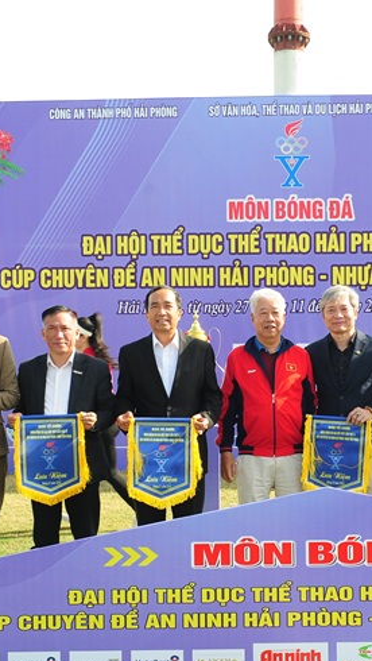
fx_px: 1279
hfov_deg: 16.5
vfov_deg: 28.9
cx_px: 261
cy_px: 371
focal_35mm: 73
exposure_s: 1/125
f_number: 9
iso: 200
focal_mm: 38
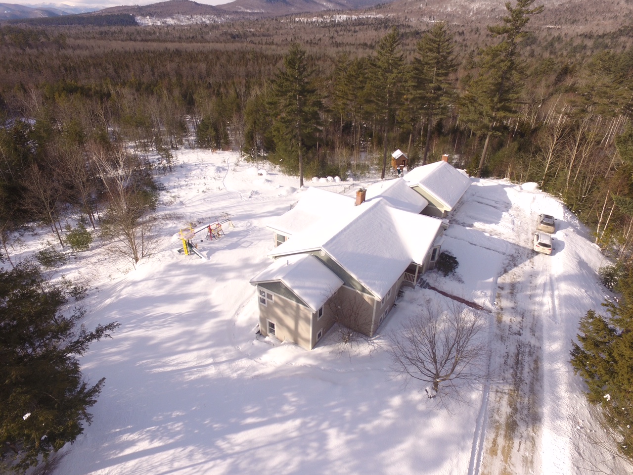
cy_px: 238
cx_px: 316
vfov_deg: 66.0
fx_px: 366
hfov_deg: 81.7
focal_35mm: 20
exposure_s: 1/765
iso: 100
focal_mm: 3.61
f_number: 2.8
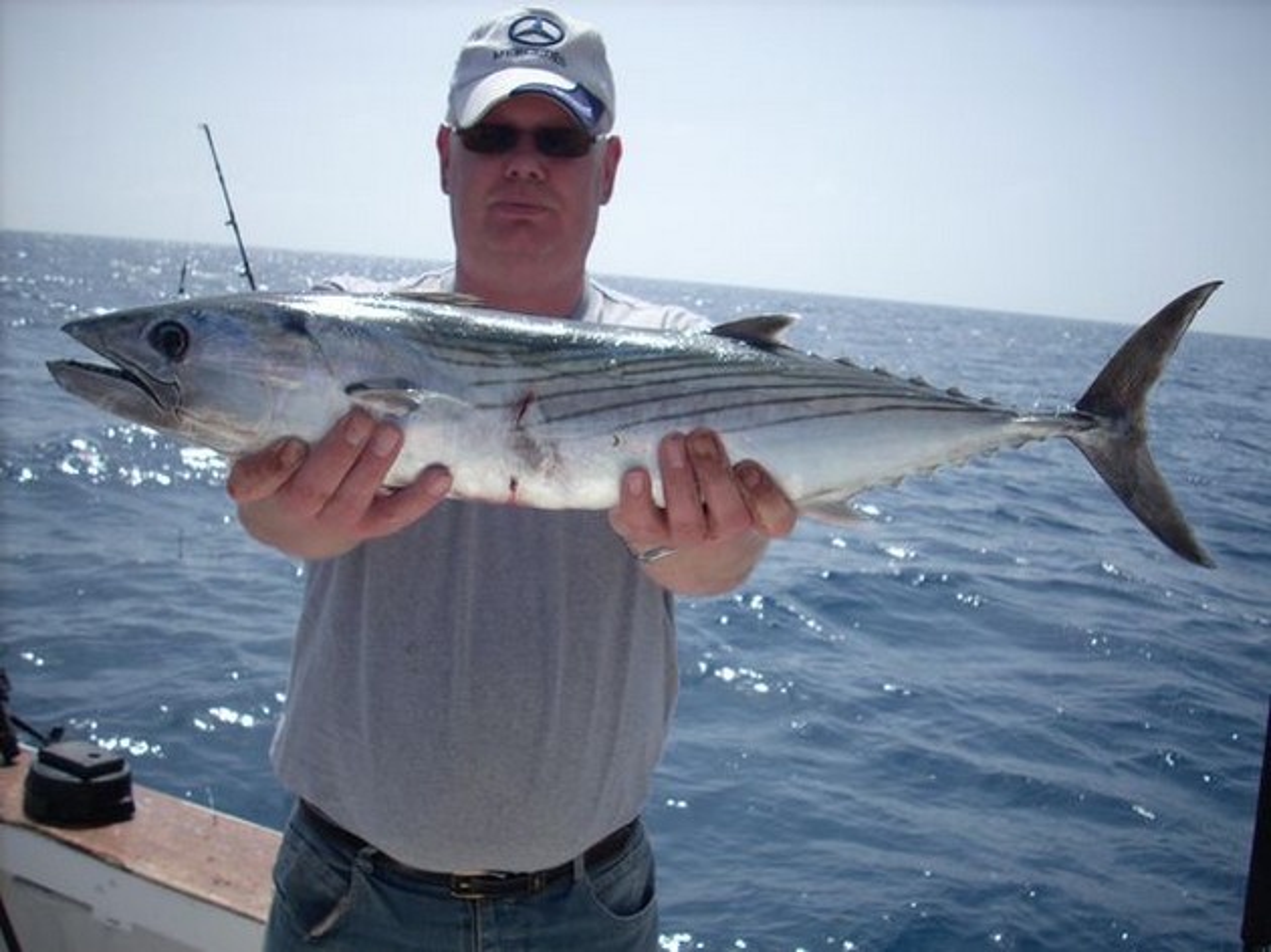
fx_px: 1358
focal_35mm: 37
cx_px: 636
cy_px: 476
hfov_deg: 50.2
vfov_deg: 38.6
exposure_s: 1/354
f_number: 5.6
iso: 64
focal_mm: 6.2
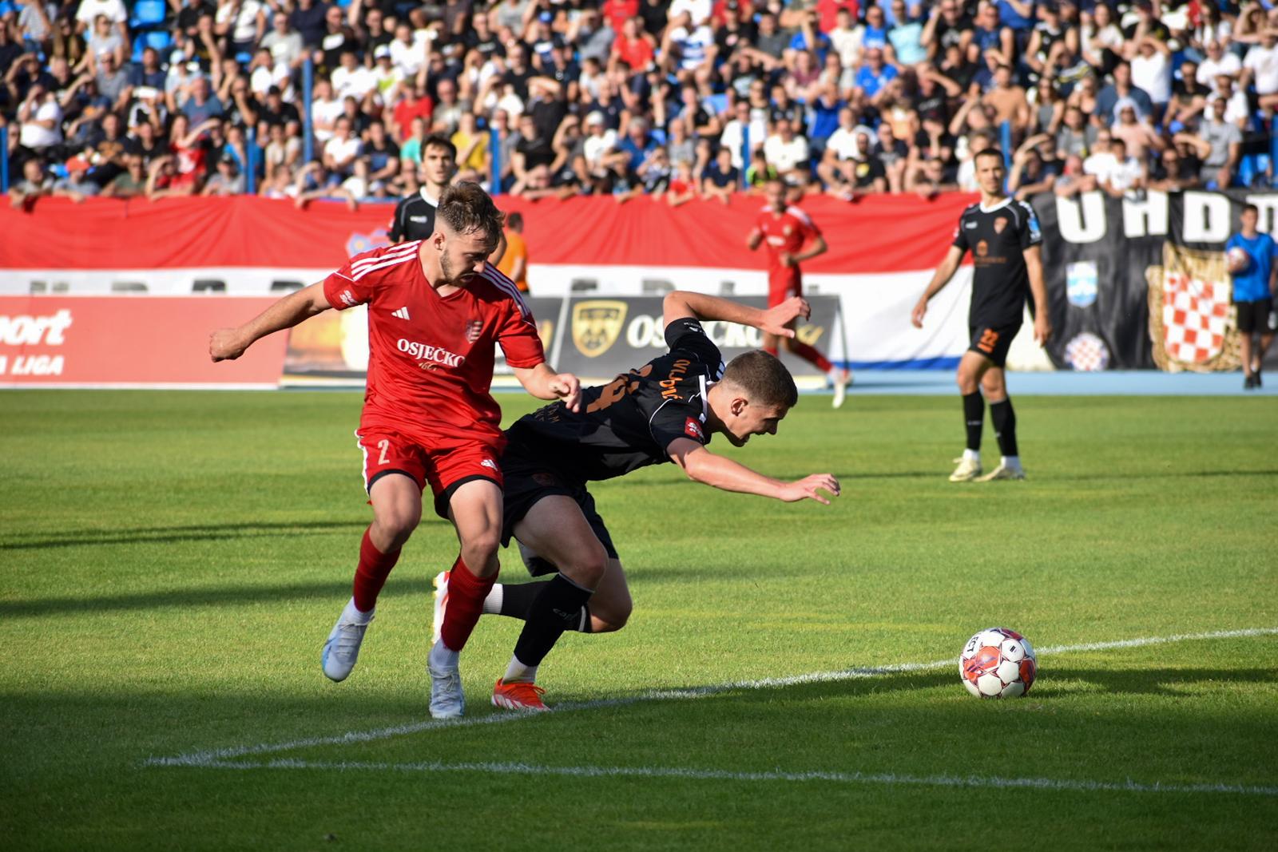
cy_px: 426
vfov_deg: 5.4
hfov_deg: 8.1
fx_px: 9053
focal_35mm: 255
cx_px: 639
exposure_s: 1/800
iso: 160
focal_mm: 170
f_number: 5
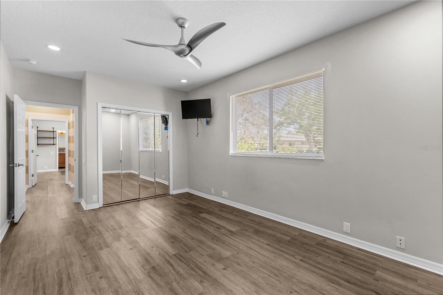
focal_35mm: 15
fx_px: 184
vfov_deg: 77.3
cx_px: 222
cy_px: 148
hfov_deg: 100.4
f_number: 7.1
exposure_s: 1/8
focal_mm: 10
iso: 100
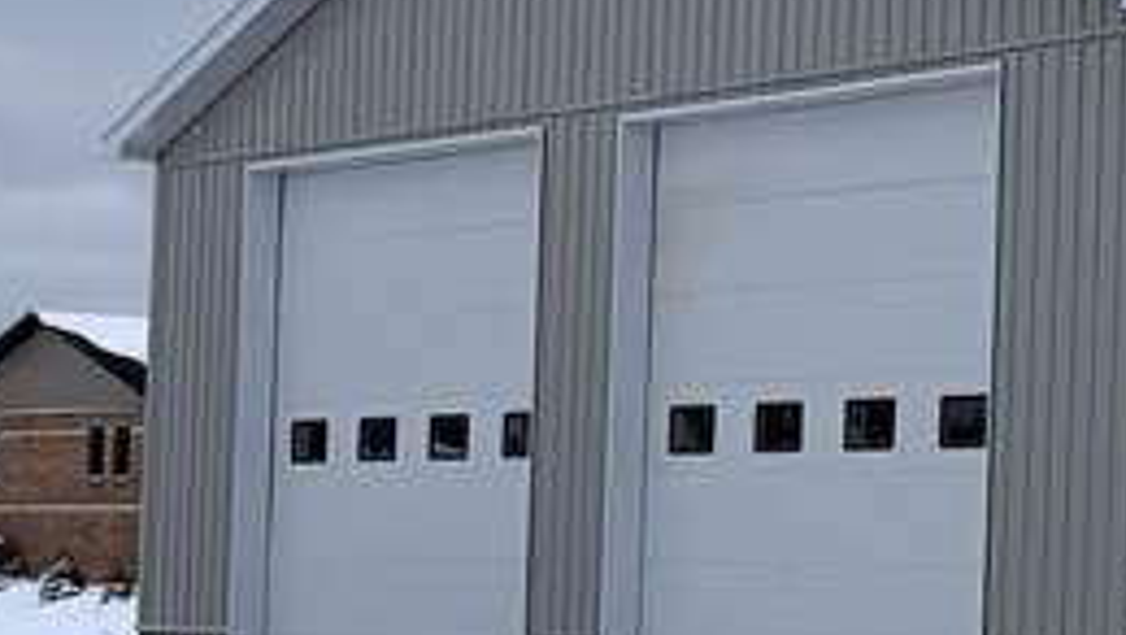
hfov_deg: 12.7
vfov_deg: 8.7
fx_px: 4182
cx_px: 2474
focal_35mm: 140
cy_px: 522
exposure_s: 1/2283
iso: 50
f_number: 1.6
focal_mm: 5.96
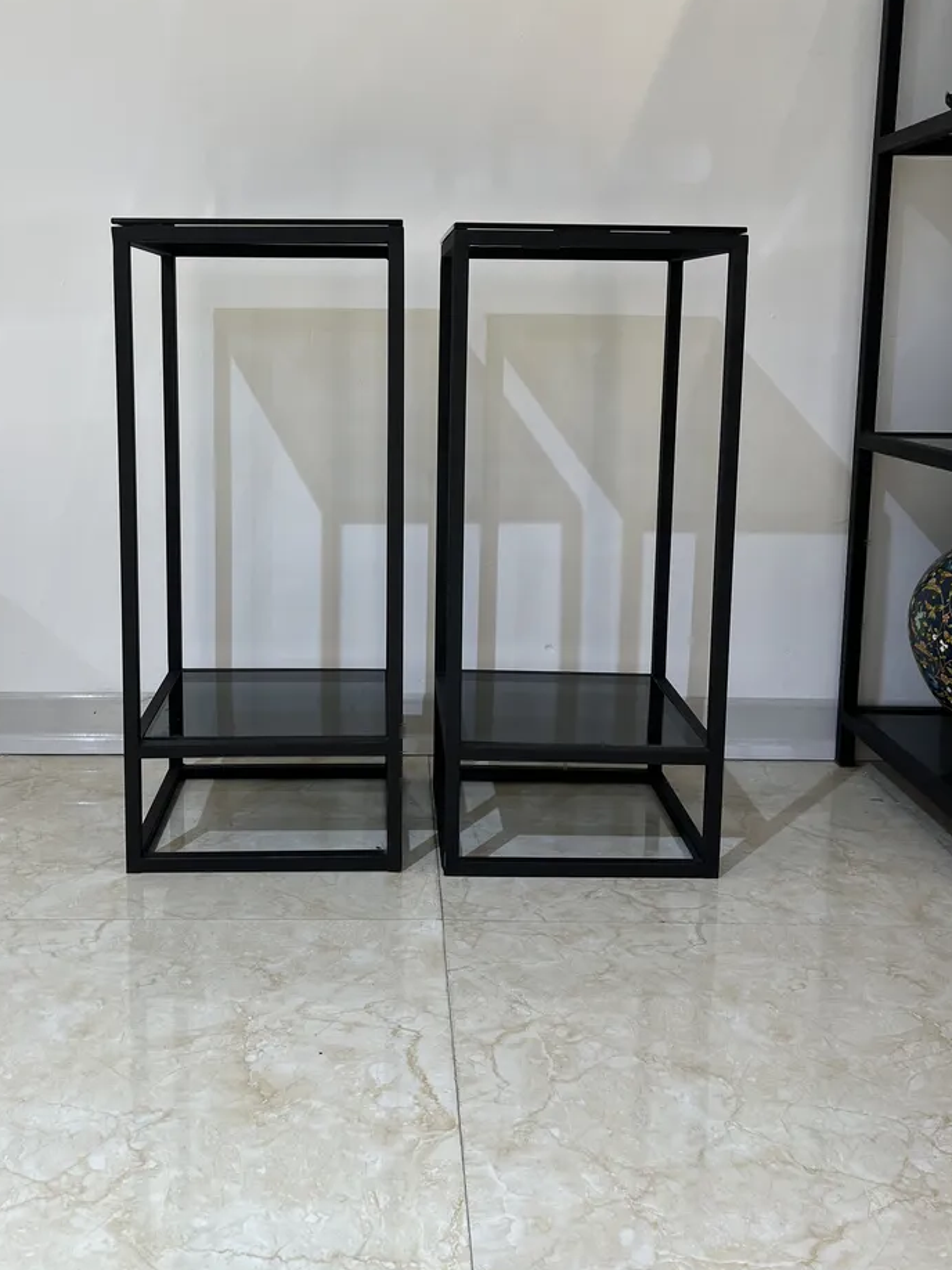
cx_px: 405
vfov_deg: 53.5
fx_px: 1247
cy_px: 490
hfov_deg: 41.7
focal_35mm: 34
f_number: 1.6
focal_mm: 5.1
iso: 40
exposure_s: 1/100
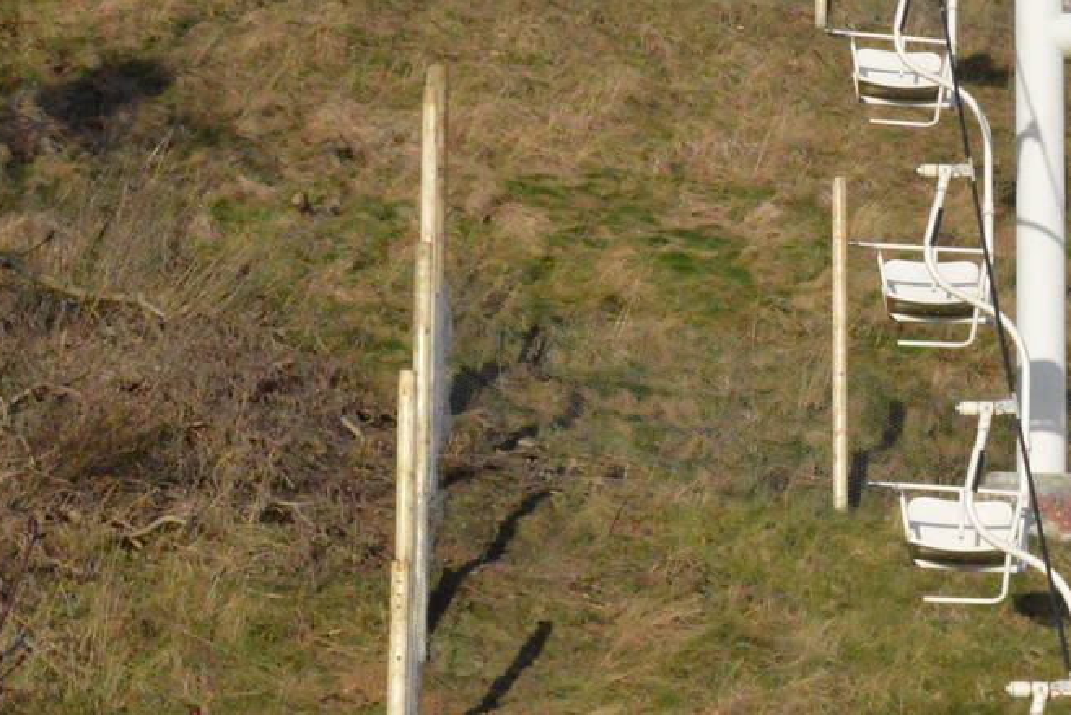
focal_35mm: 255
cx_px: 939
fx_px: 7587
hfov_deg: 8.1
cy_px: 526
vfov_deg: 5.4
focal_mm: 70
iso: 6400
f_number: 14
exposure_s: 1/4000
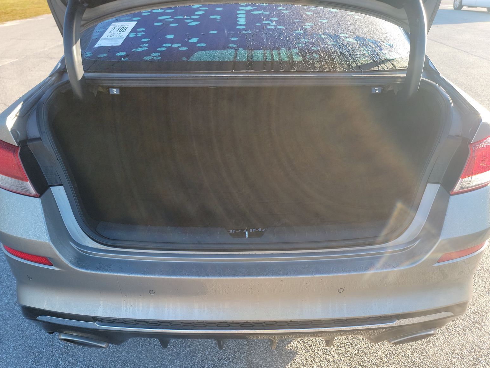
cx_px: 244
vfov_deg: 54.9
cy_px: 180
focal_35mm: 25
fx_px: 354
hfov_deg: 69.4
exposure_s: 1/121
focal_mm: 6.7
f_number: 1.8
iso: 50
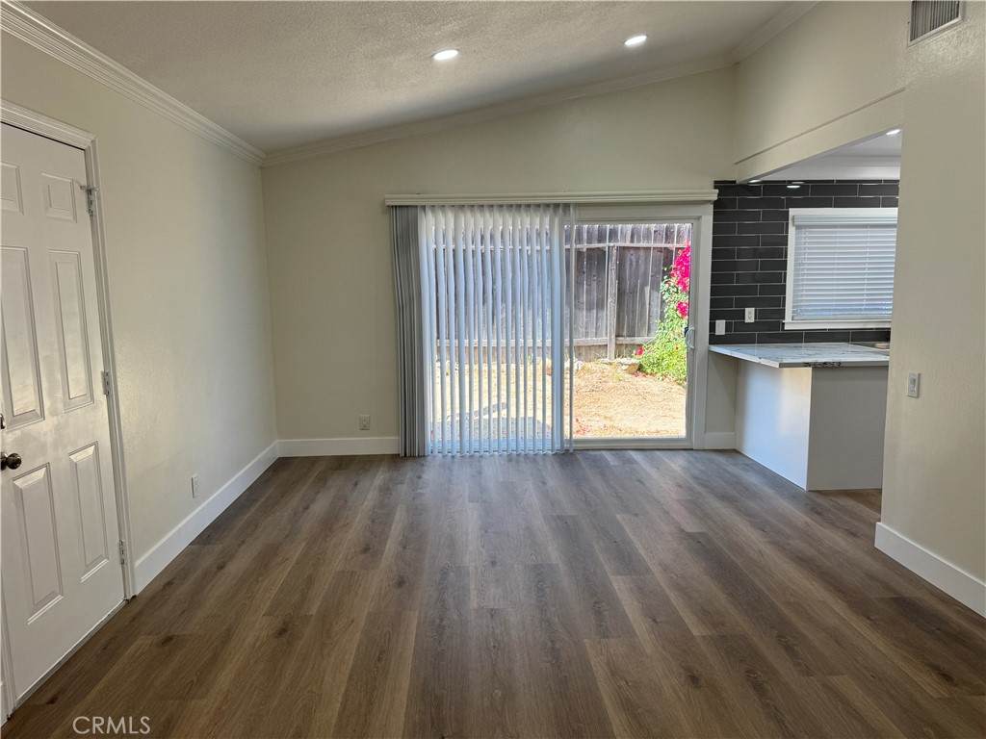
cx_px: 493
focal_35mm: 24
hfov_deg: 71.6
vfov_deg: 56.8
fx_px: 684
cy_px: 370
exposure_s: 1/170
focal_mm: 6.76
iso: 80
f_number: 1.78
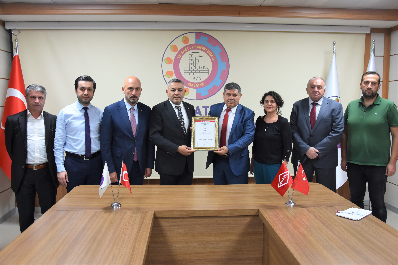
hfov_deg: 59.5
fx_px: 348
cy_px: 132
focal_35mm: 32
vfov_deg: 41.7
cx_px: 199
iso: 800
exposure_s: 1/60
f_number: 4
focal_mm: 21
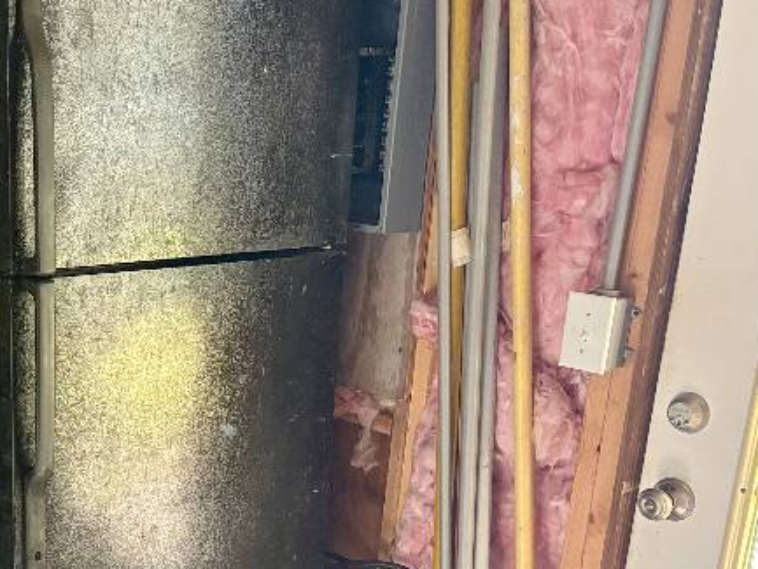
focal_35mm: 51
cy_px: 435
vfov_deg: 28.1
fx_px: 1117
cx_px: 70
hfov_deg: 35.2
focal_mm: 5.96
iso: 400
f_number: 1.6
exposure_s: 1/60
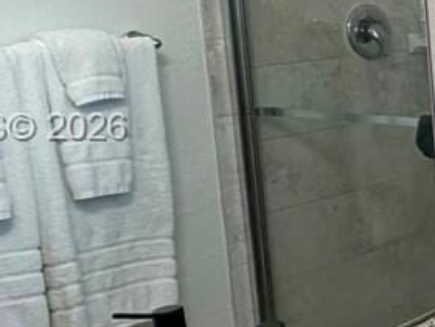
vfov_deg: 18.4
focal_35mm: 80
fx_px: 1005
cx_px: 886
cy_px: 129
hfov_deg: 17.2
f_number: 2.2
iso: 160
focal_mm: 2.22
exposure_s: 1/120
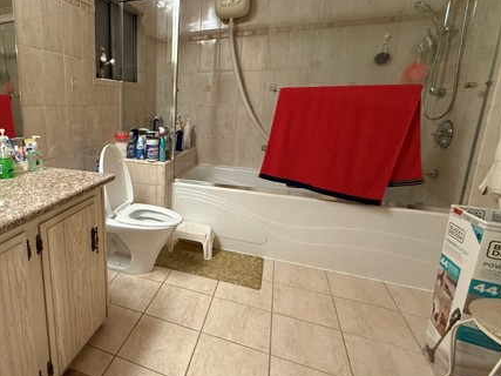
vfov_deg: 63.2
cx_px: 130
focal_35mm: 21
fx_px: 304
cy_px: 167
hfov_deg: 73.9
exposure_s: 1/60
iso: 400
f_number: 2.2
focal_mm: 2.22
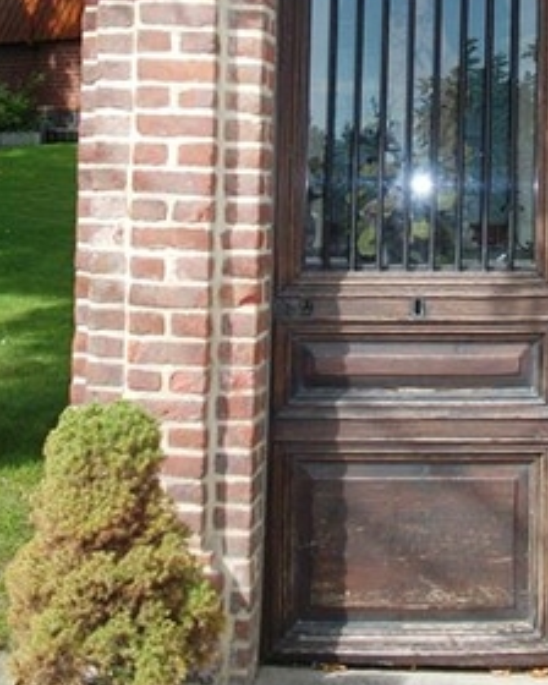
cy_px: 37
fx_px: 1358
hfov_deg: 22.7
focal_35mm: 67
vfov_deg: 27.1
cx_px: 384
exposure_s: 1/640
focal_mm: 5.7
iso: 80
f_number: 2.9
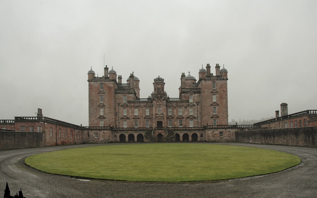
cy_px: 102
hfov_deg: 66.5
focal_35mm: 28
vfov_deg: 44.5
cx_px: 158
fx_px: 242
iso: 200
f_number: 7.1
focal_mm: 18
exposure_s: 1/200
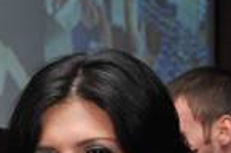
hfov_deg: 8.8
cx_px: -153
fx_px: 1460
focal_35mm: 228
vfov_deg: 5.9
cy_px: 247
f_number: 6.3
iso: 1000
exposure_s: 1/100
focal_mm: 60
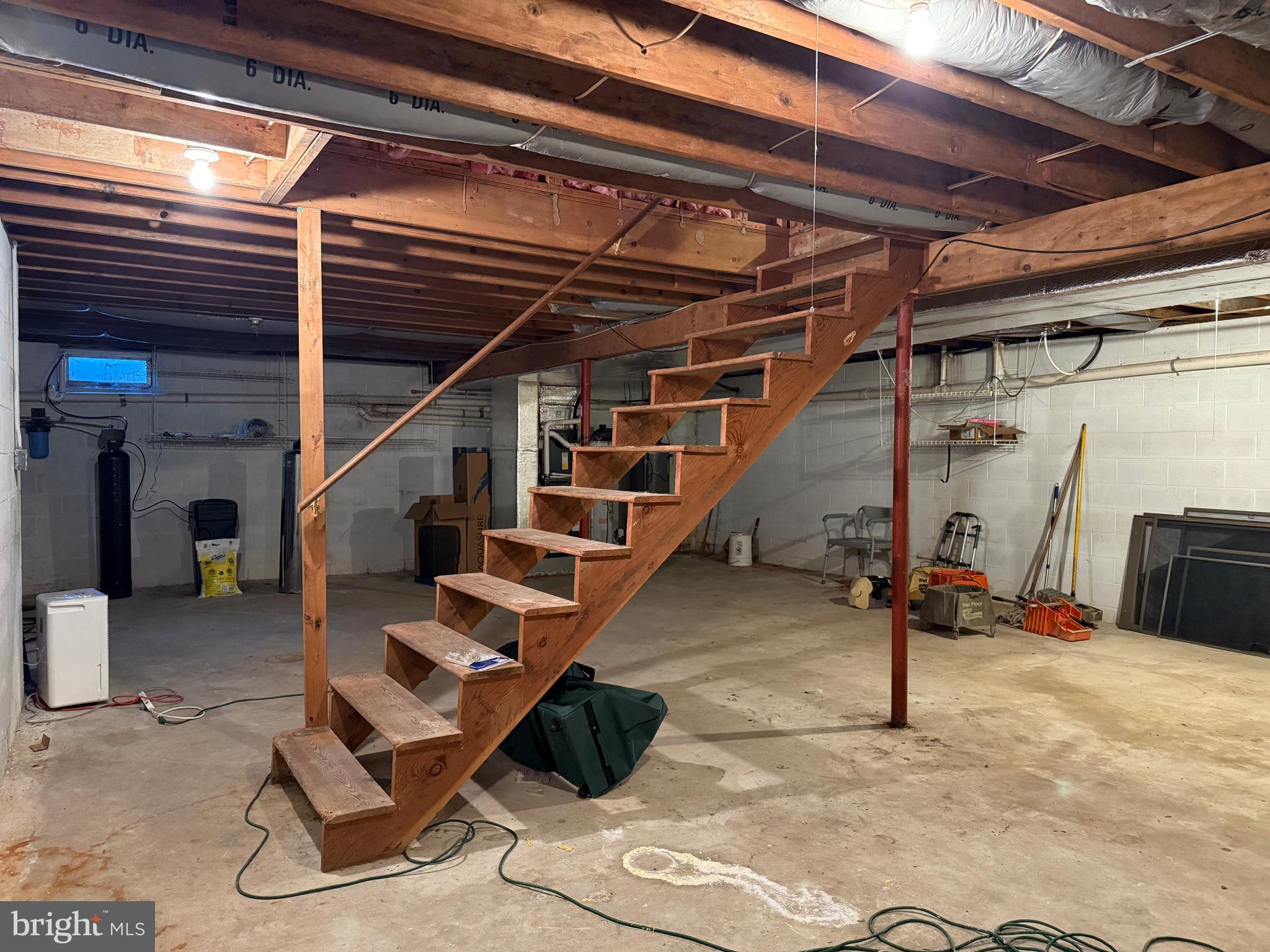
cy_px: 476
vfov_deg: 56.8
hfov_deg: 71.6
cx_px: 635
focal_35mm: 24
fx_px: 881
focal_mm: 6.76
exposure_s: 1/40
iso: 800
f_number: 1.78
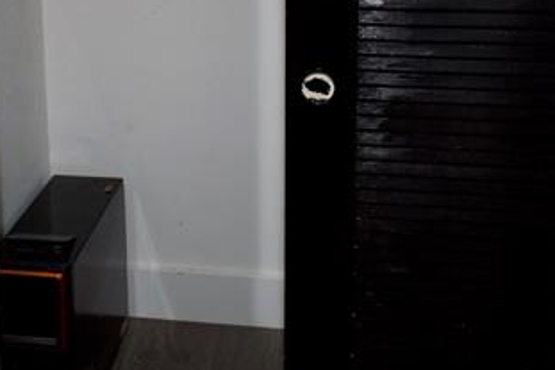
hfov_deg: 36.7
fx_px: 832
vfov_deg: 23.0
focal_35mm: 54
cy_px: -73
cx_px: 205
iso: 6400
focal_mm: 28
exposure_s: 1/125
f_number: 3.5
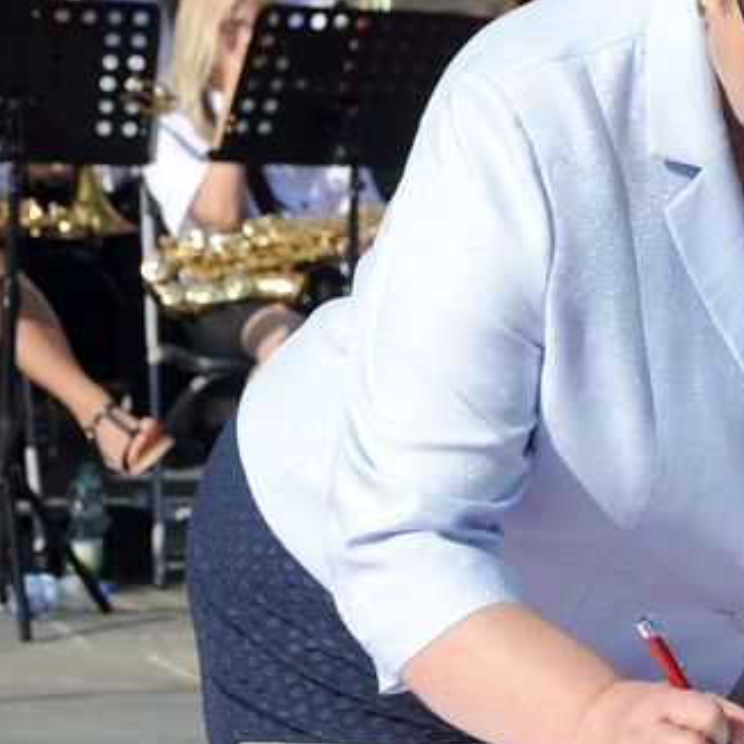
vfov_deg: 5.0
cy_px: 316
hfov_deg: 5.0
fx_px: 8489
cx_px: 854
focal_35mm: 349
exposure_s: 1/1000
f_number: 8
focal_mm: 105
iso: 400
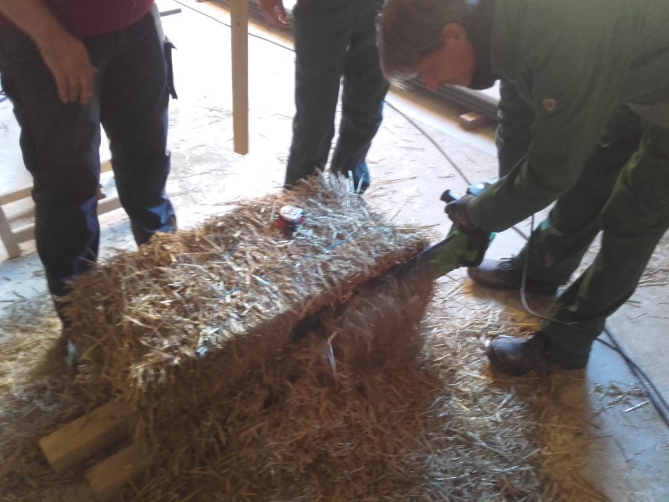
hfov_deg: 58.4
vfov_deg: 45.4
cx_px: 334
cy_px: 251
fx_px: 599
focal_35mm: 31
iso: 160
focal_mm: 3.31
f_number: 2.2
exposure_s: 1/9
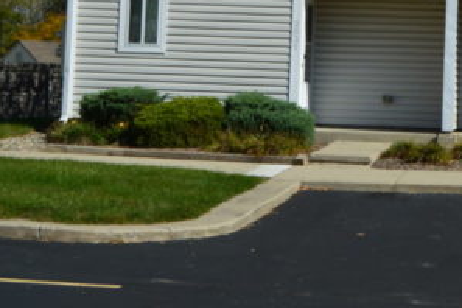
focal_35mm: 124
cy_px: -54
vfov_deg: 10.9
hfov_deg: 15.9
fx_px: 1591
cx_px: 558
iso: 200
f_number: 11
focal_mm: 32
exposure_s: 1/500
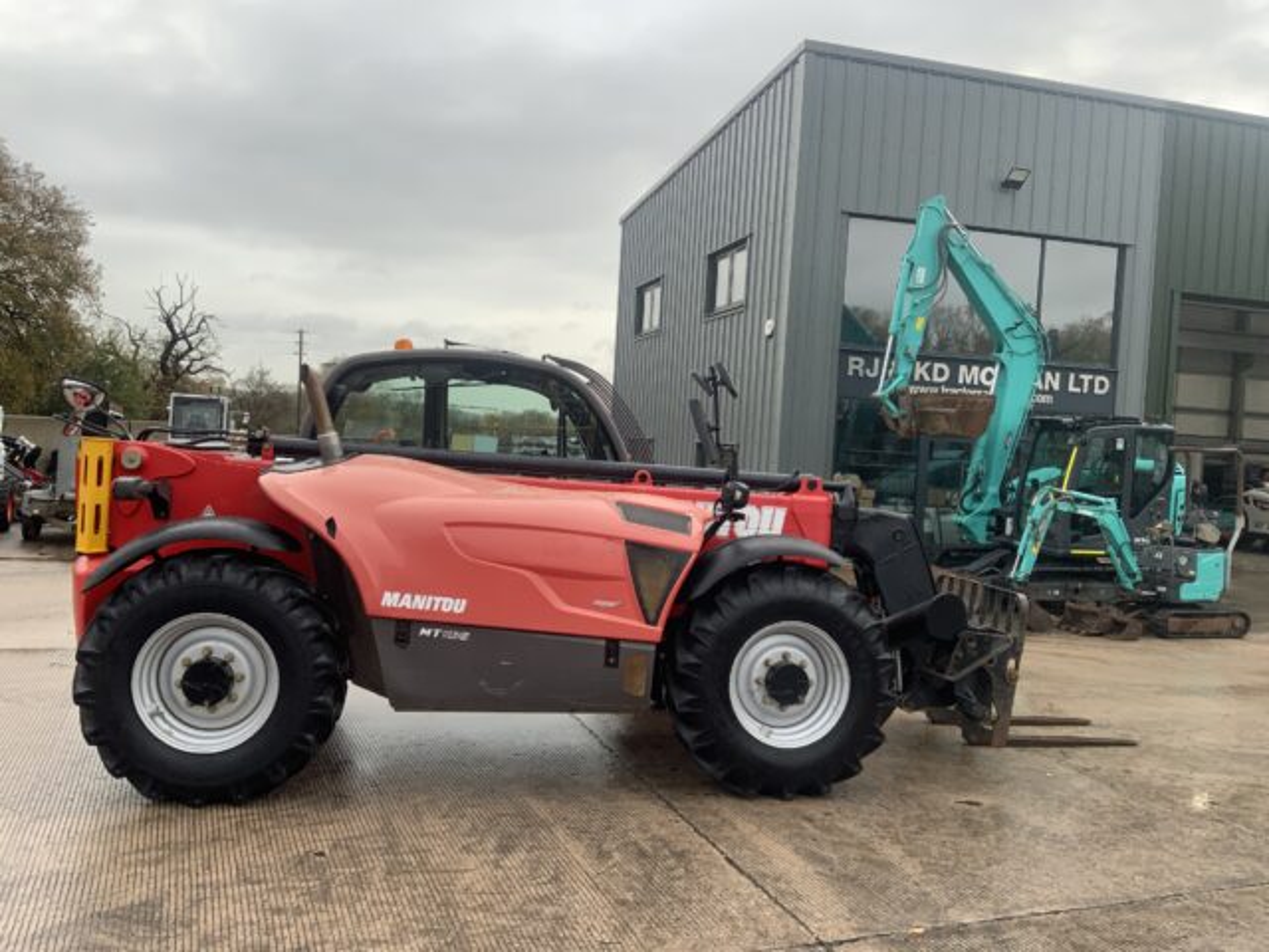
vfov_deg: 48.2
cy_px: 476
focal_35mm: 29
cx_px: 634
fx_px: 1063
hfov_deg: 61.7
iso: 16
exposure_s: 1/139
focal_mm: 3
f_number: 1.8
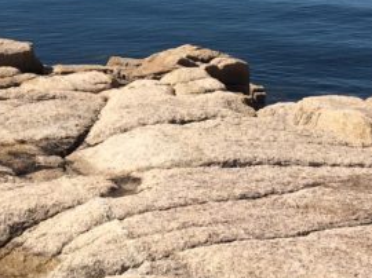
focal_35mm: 110
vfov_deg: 13.0
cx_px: 84
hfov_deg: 17.8
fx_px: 1181
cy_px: -83
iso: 32
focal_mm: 4.15
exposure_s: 1/2283
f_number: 2.2
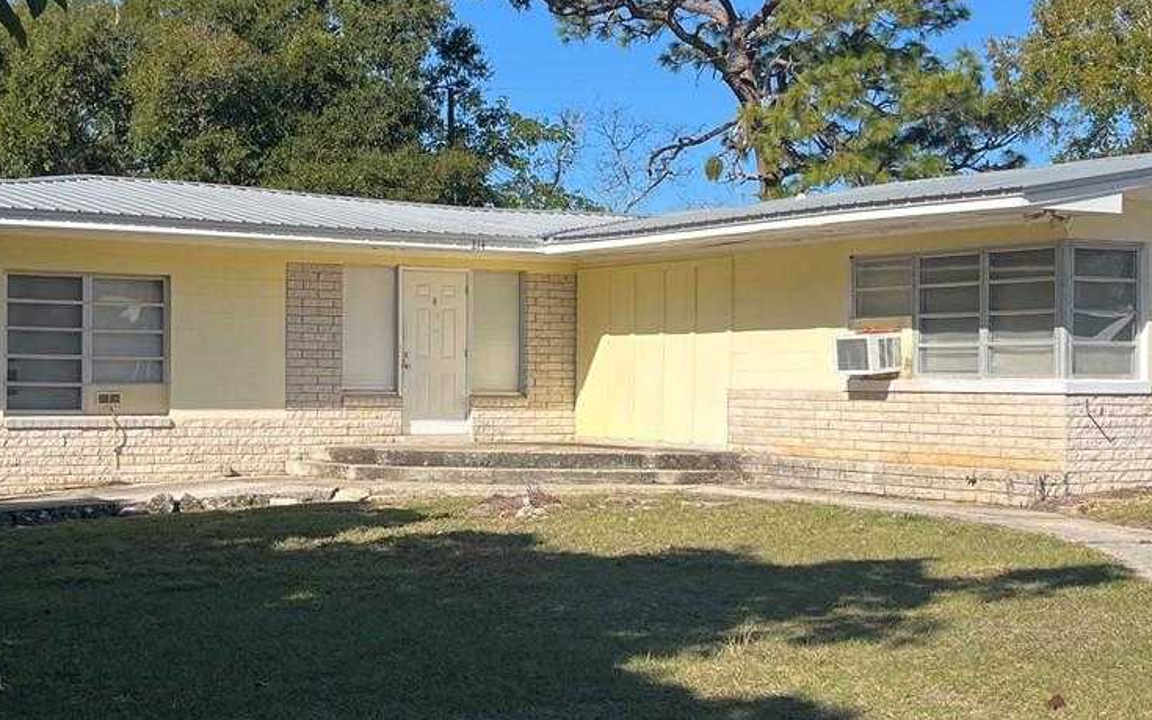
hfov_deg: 34.0
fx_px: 1883
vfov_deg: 21.6
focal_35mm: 60
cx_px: 511
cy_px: 411
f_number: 1.6
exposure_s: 1/2899
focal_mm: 5.1
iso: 50
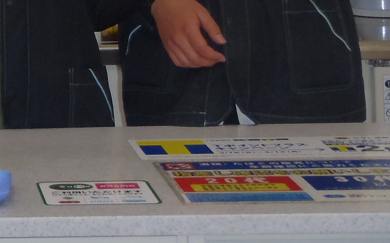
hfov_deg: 13.3
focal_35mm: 150
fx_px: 1594
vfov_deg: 8.4
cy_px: -216
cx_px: -157
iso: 160
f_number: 4.8
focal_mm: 7.73
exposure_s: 1/50
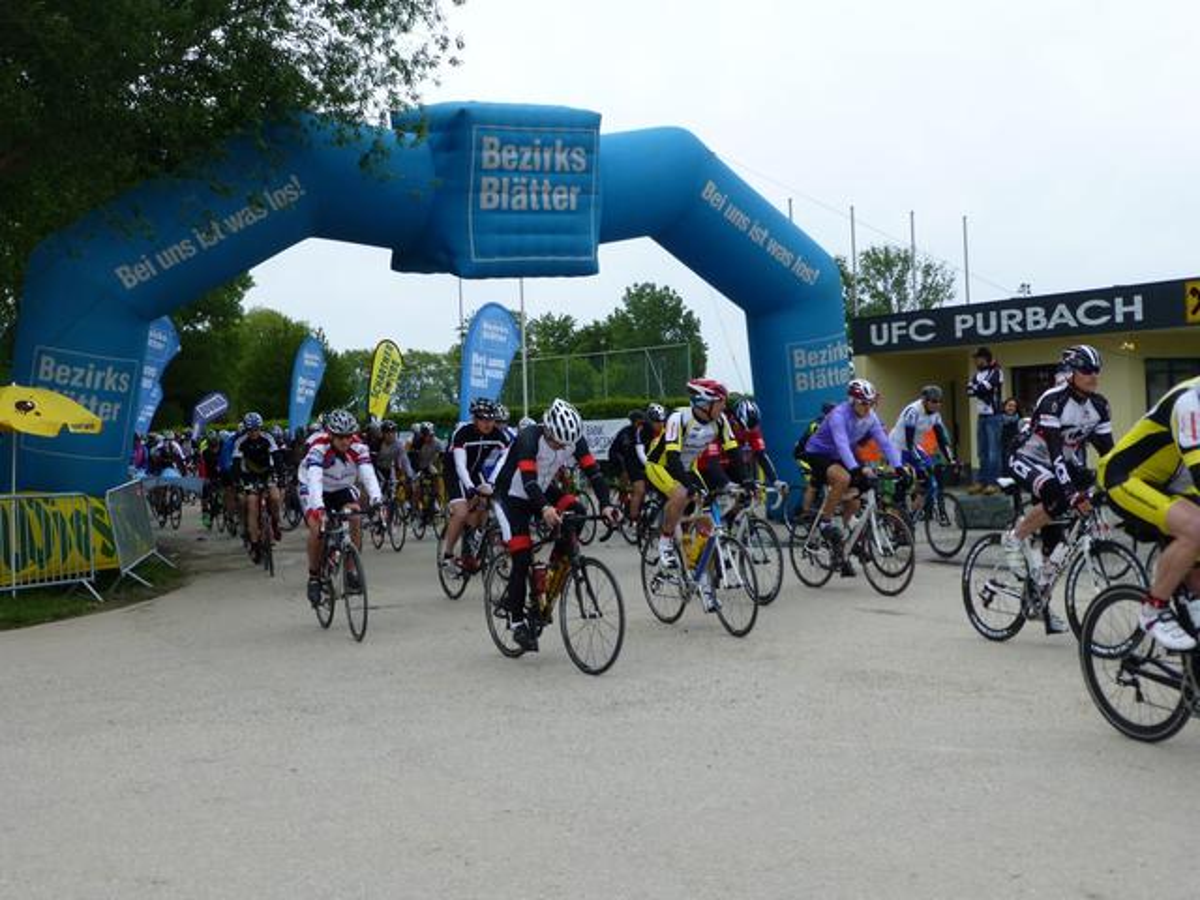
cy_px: 450
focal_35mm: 46
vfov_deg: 31.5
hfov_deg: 41.2
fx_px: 1595
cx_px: 600
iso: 100
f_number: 4.1
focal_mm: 7.9
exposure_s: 1/500
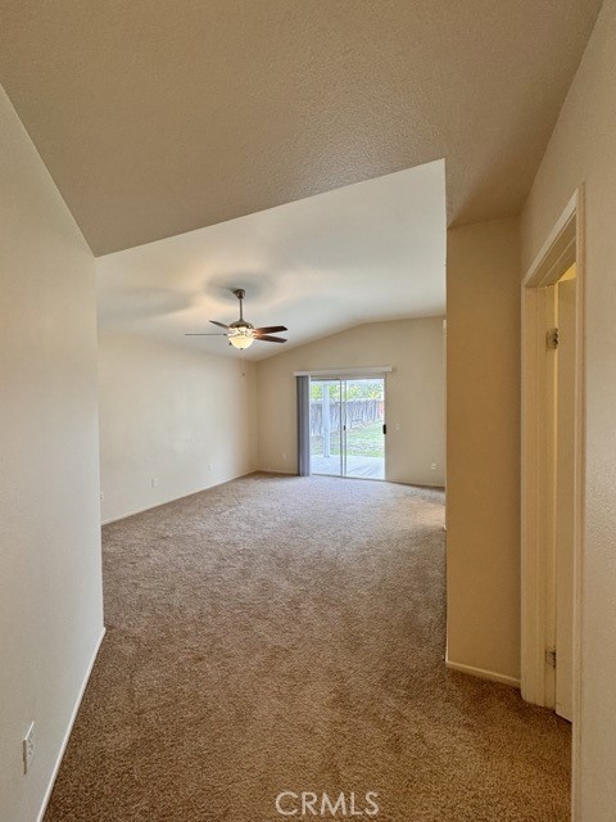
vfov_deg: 102.1
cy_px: 411
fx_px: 332
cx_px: 308
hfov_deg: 85.7
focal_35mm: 14
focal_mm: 2.22
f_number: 2.2
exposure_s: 1/120
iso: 250
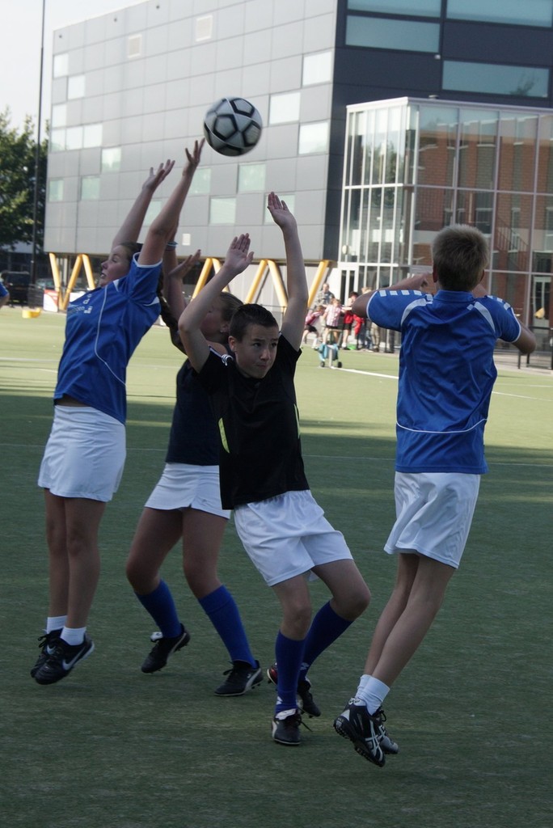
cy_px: 414
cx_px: 276
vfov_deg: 24.6
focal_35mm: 82
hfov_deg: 16.6
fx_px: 1898
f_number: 8
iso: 400
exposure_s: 1/500
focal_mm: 55
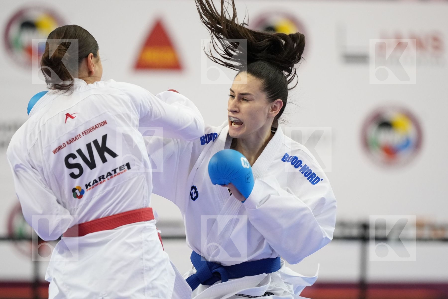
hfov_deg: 6.9
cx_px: 224
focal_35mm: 300
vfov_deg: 4.6
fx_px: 3733
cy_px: 150
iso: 3200
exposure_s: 1/1000
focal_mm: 200
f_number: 2.8
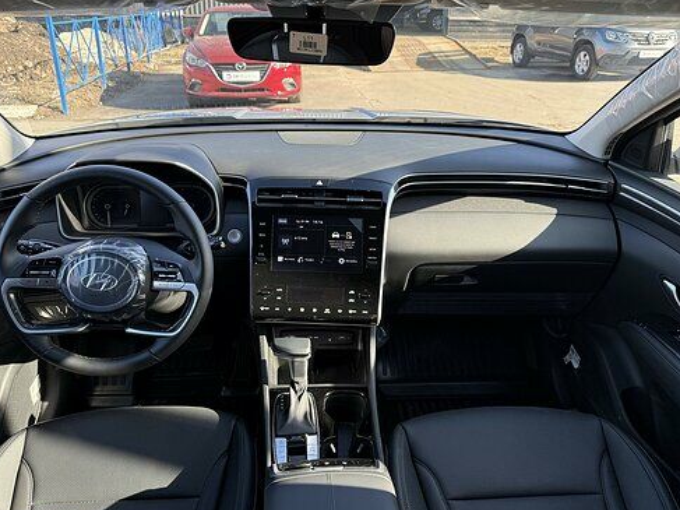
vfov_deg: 51.3
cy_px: 251
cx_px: 328
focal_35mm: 27
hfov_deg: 65.3
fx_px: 530
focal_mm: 6.76
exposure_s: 1/305
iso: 100
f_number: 1.78
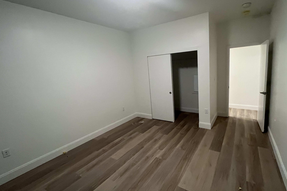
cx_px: 160
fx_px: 128
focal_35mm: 16
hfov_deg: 96.3
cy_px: 88
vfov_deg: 73.6
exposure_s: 1/60
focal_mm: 1.57
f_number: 1.8
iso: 500
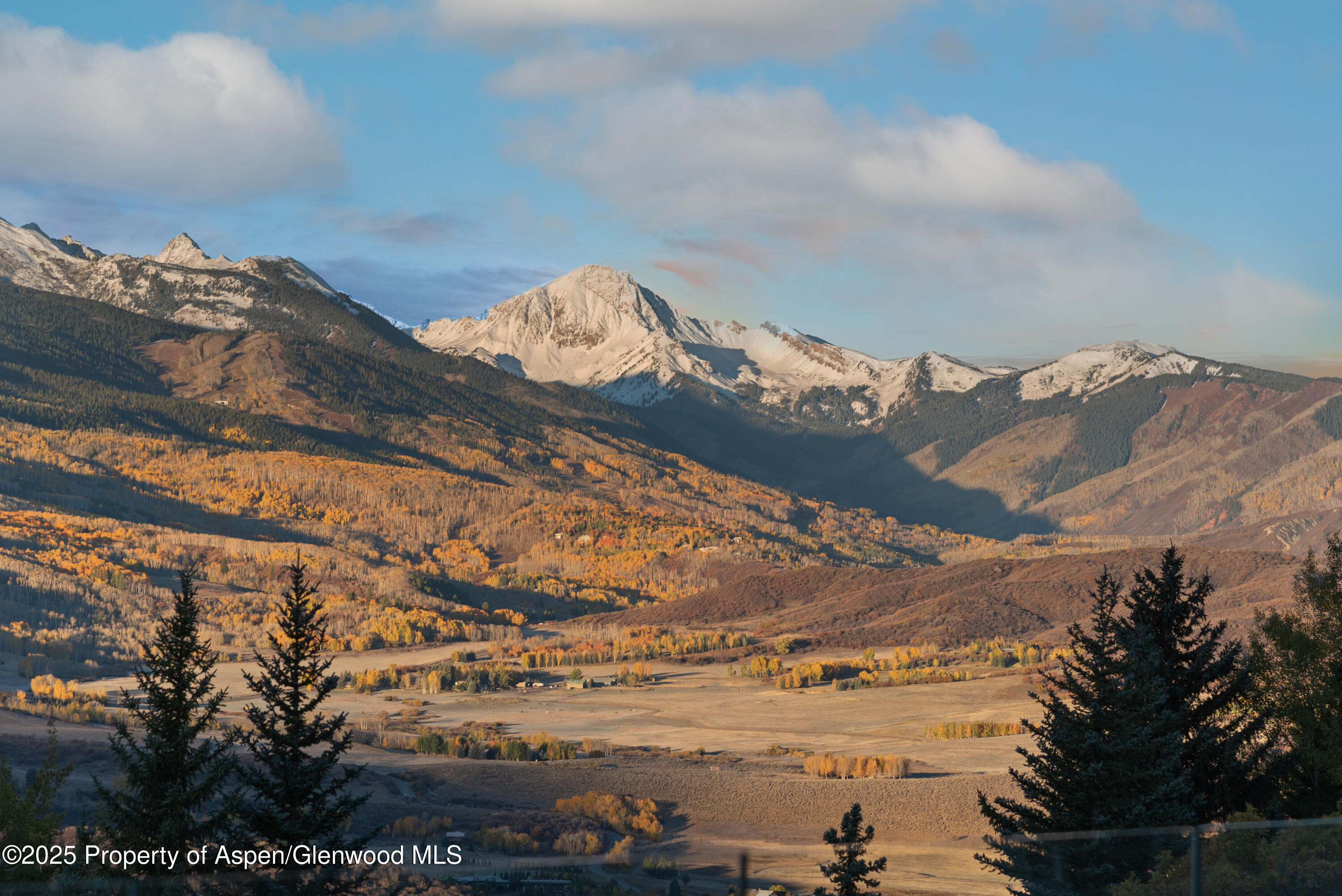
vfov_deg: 11.4
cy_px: 448
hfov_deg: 17.1
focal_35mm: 120
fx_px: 4474
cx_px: 671
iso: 100
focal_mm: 120
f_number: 5.6
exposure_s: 1/400
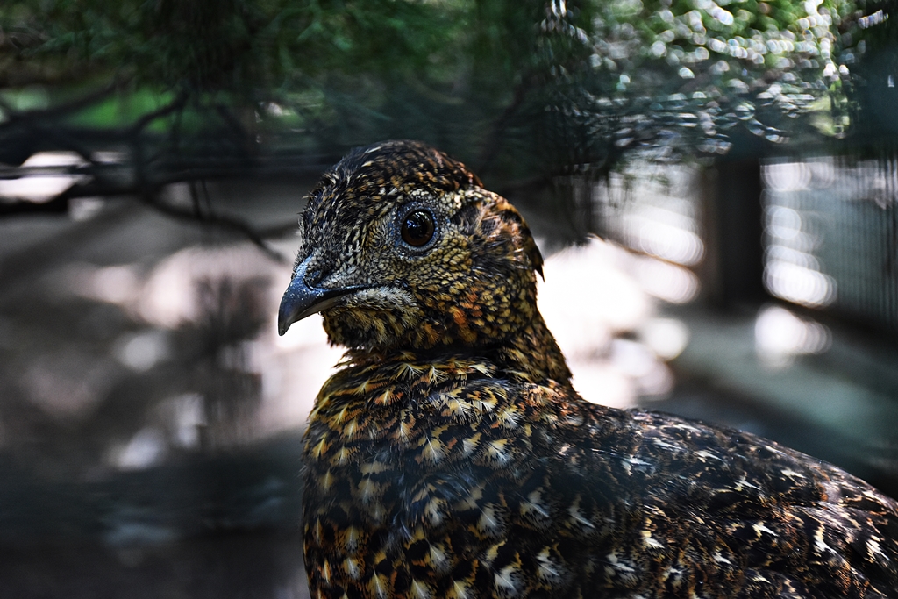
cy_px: 300
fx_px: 2095
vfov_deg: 16.3
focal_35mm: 84
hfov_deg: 24.2
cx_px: 449
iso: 1100
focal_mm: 56
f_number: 4.8
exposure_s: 1/60
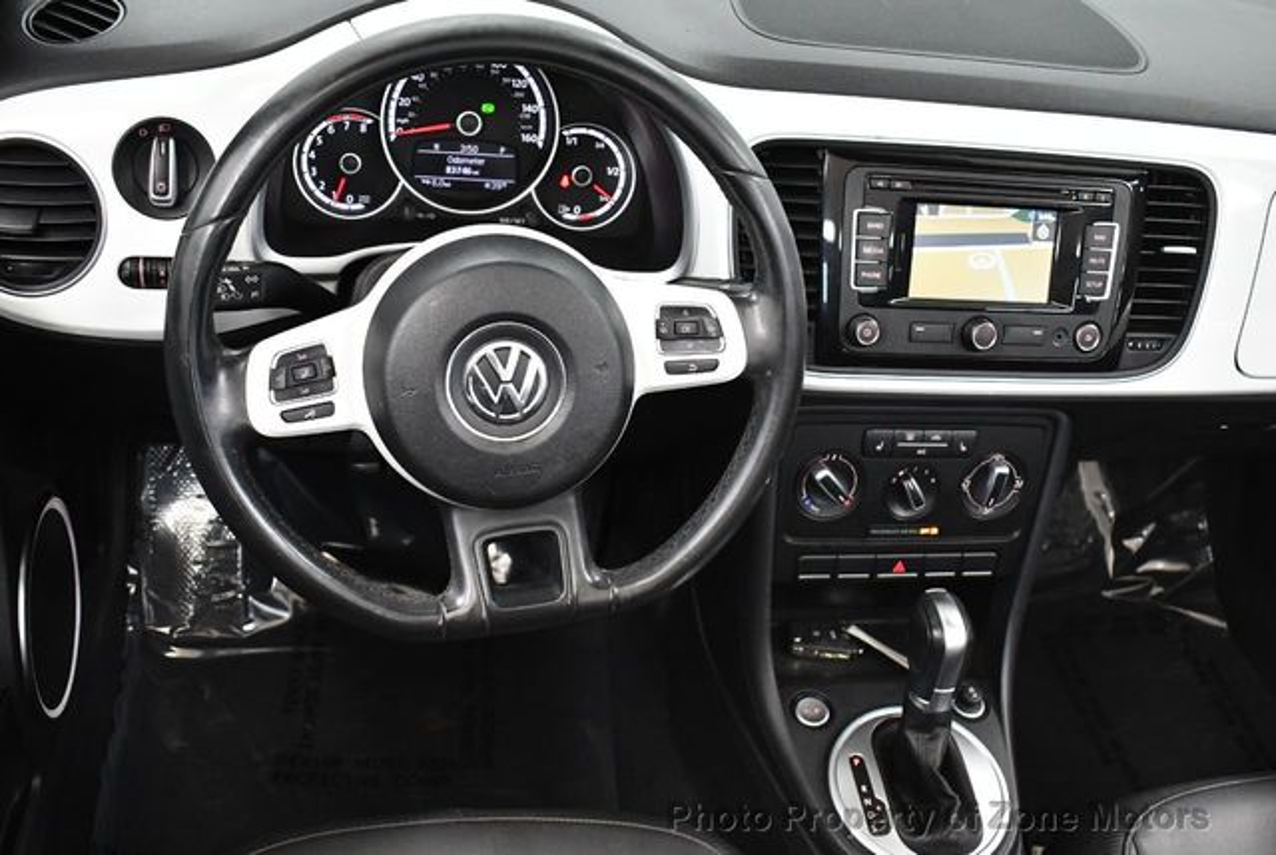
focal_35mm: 36
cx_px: 638
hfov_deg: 53.1
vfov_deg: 37.0
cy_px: 428
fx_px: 1278
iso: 3200
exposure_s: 1/125
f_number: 3.5
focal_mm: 18
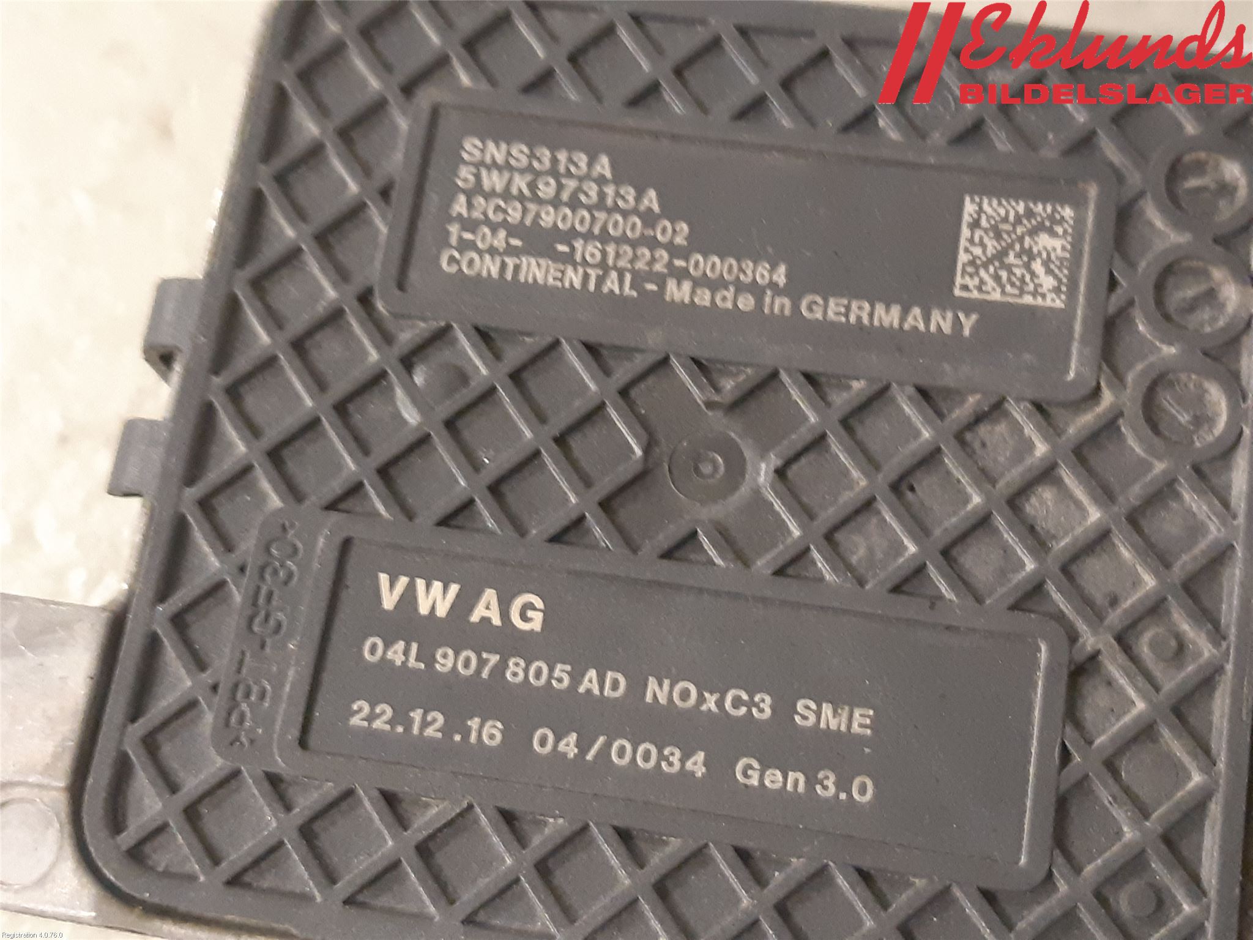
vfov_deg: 53.1
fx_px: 941
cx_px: 626
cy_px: 470
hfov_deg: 67.3
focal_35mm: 26
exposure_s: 1/24
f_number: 1.7
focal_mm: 3.93
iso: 400
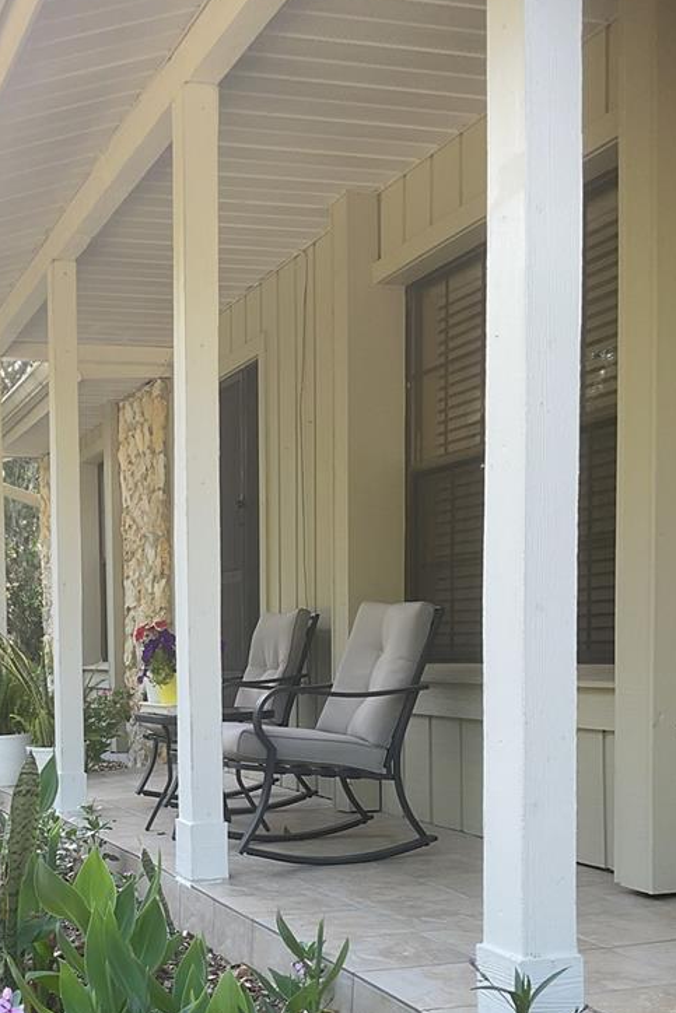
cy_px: 729
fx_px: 1408
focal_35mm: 50
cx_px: 147
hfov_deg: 26.6
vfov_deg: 38.8
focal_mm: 3
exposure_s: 1/120
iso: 20
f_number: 1.8
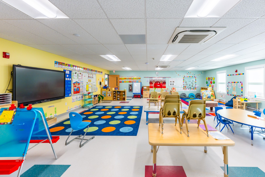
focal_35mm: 14
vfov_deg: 81.2
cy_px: 88
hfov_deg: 104.3
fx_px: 103
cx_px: 132
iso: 64
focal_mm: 14
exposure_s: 1/60
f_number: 8
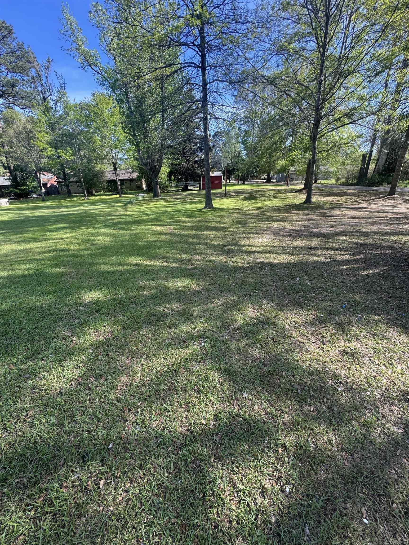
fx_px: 221
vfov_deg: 102.1
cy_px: 272
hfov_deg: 85.7
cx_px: 204
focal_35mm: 14
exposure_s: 1/209
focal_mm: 2.22
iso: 40
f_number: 2.2
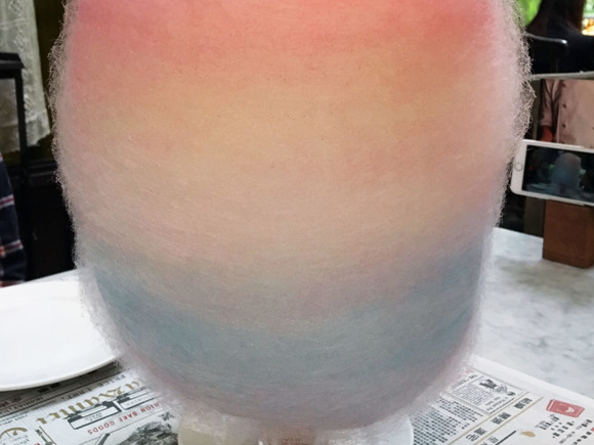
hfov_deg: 46.8
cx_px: 300
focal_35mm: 40
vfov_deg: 35.6
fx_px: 686
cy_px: 152
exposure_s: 1/17
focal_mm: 4.15
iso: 200
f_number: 2.2
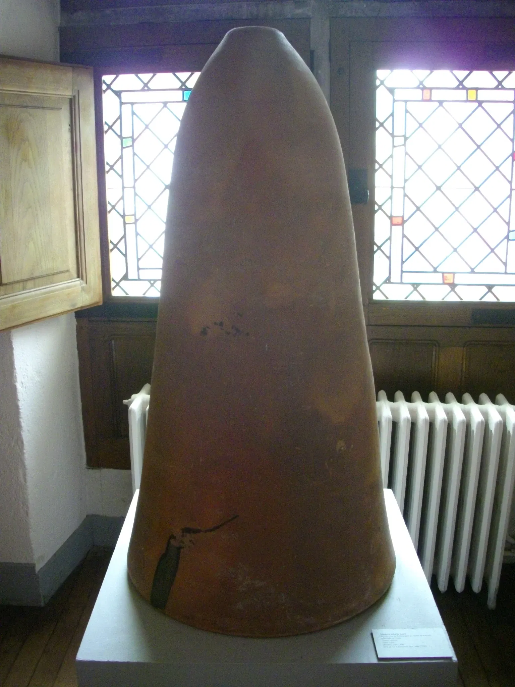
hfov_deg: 38.7
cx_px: 258
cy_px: 344
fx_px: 734
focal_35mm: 37
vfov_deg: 50.1
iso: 453
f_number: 2.8
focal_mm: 6.2
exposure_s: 1/50
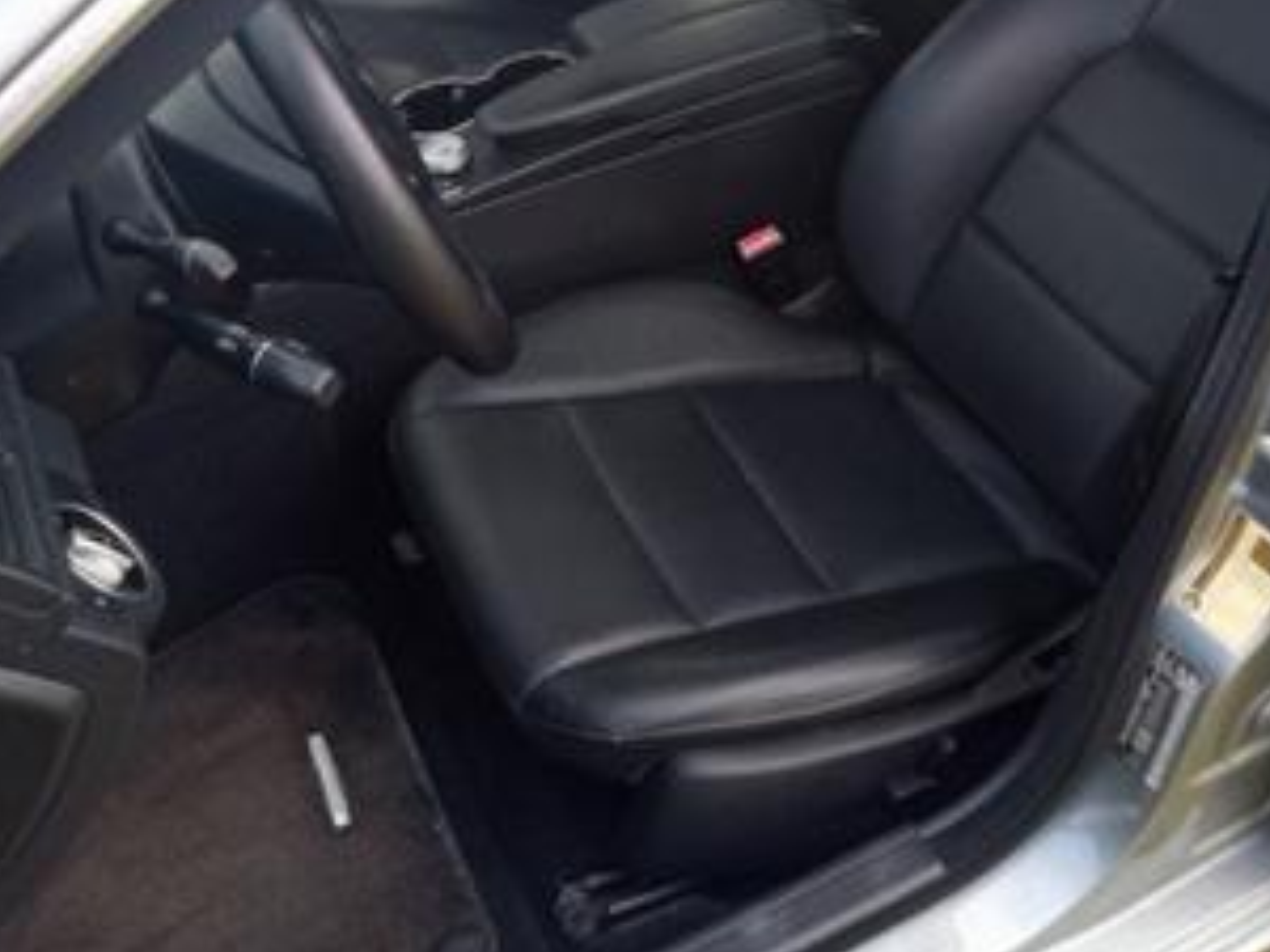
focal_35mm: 47
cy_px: 169
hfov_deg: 40.0
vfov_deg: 30.0
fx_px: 1724
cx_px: 830
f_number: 2.2
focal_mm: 3.42
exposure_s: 1/120
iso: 177
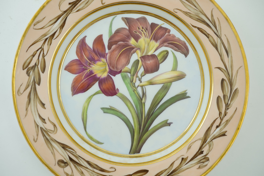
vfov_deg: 29.9
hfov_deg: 43.6
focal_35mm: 45
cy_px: 88
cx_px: 132
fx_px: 330
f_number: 7.1
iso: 320
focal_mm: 30
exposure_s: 1/50
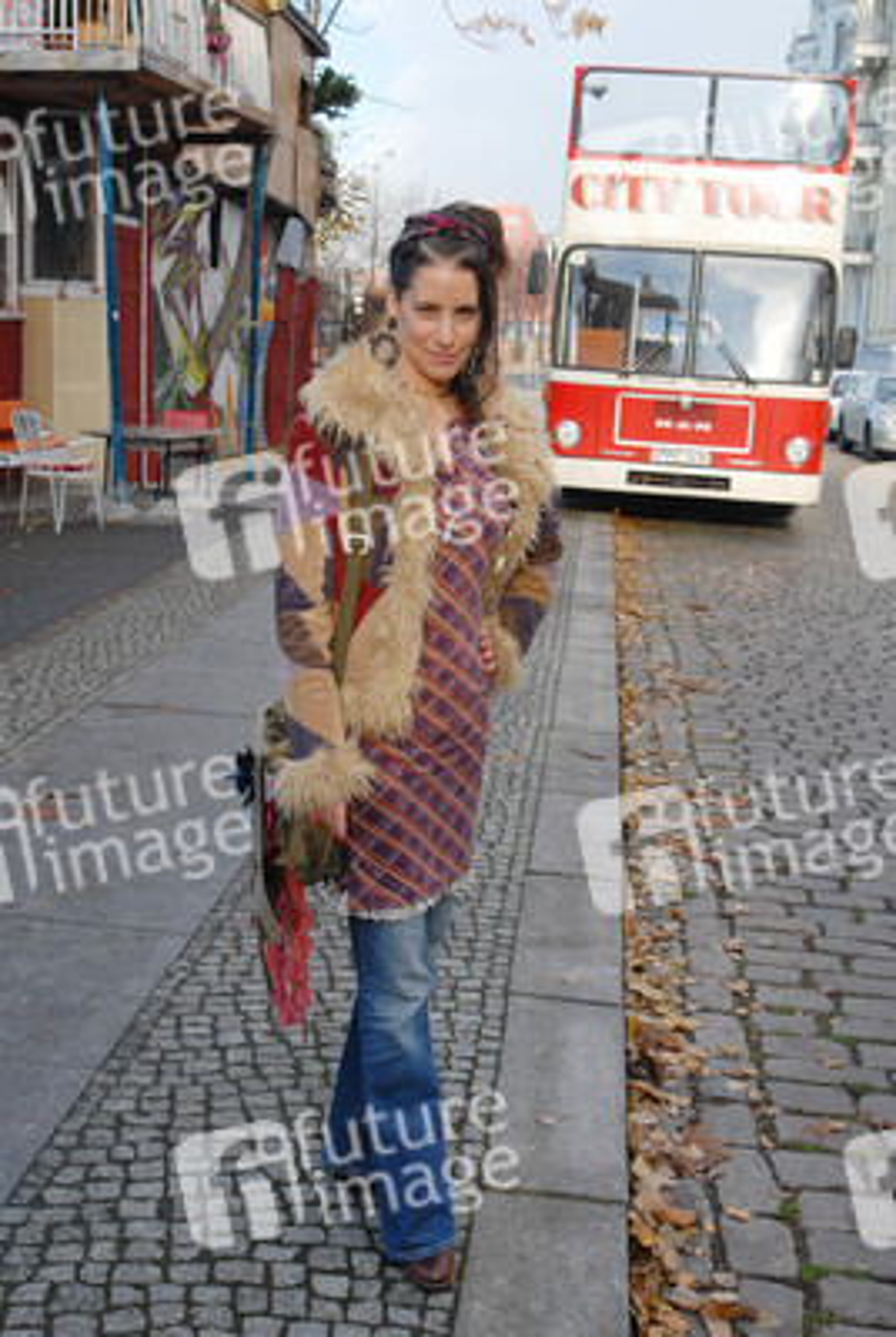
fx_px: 1674
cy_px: 668
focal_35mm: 45
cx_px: 448
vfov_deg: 43.5
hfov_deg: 30.0
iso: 200
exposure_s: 1/200
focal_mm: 30
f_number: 6.3
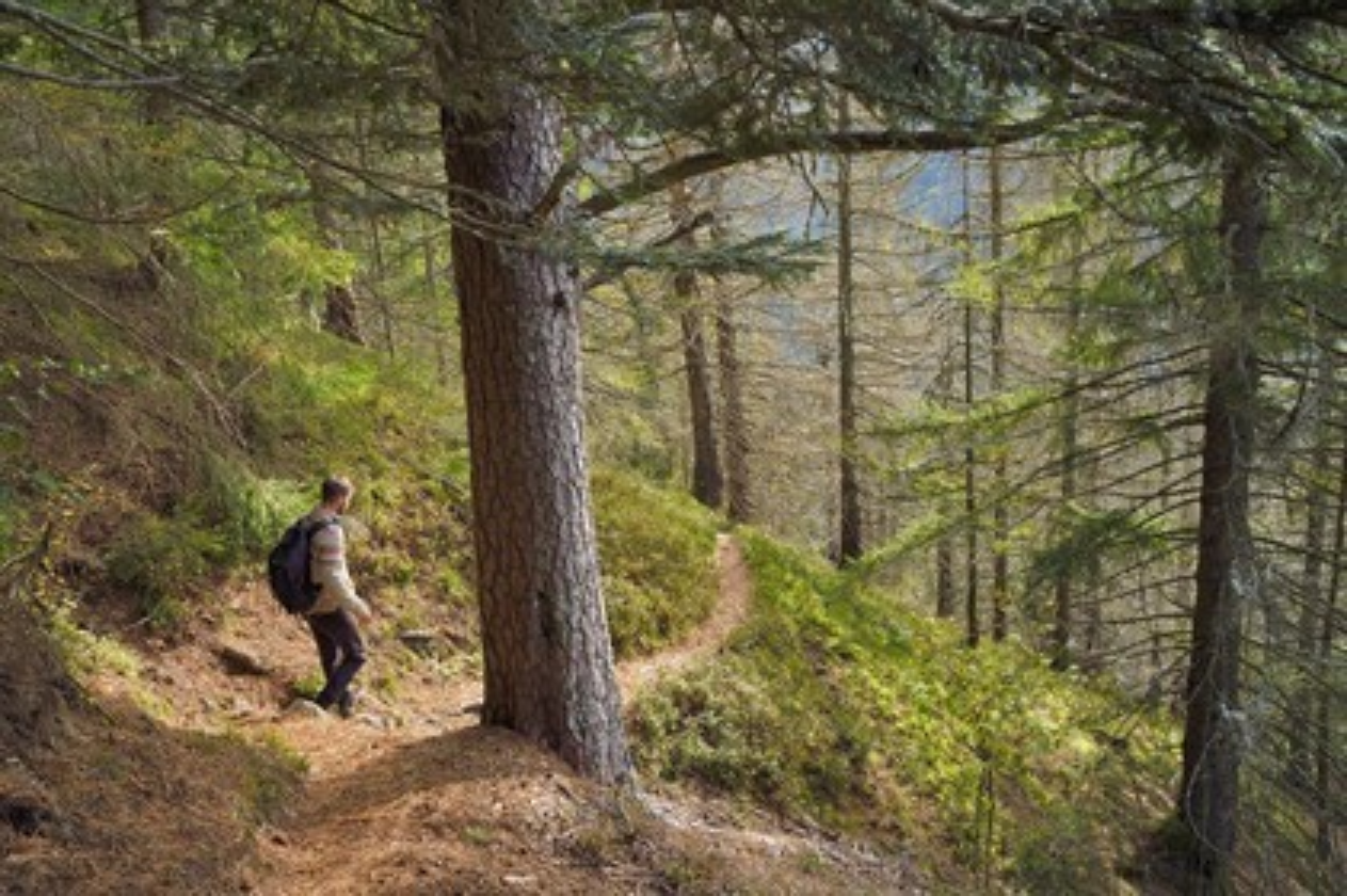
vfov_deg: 41.1
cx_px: 674
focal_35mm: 32
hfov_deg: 58.8
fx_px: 1196
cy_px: 448
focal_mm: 32
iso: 400
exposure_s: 1/100
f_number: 10
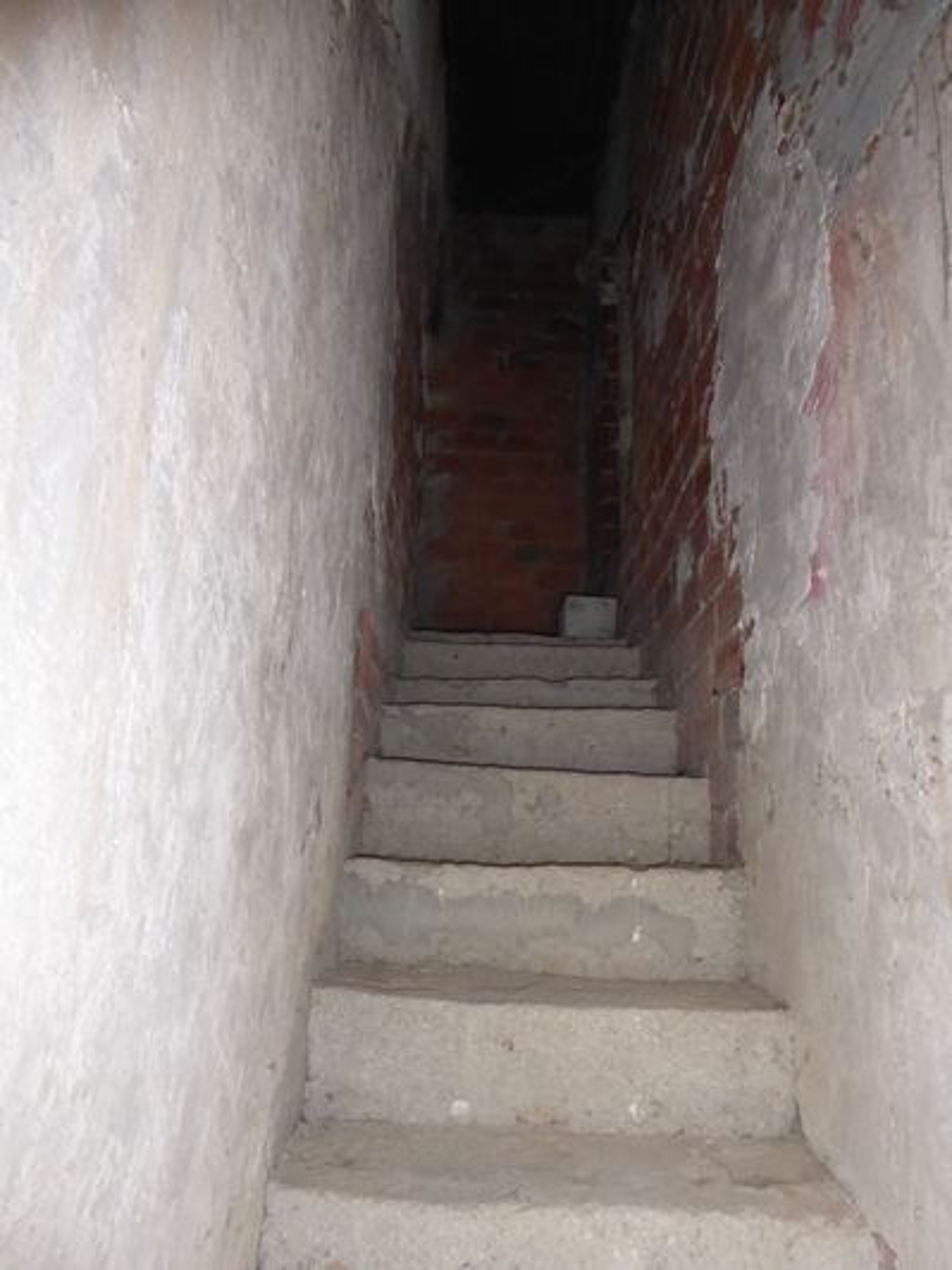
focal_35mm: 25
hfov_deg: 54.9
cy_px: 635
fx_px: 917
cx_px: 476
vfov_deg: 69.4
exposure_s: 1/250
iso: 800
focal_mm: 4.3
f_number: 3.3
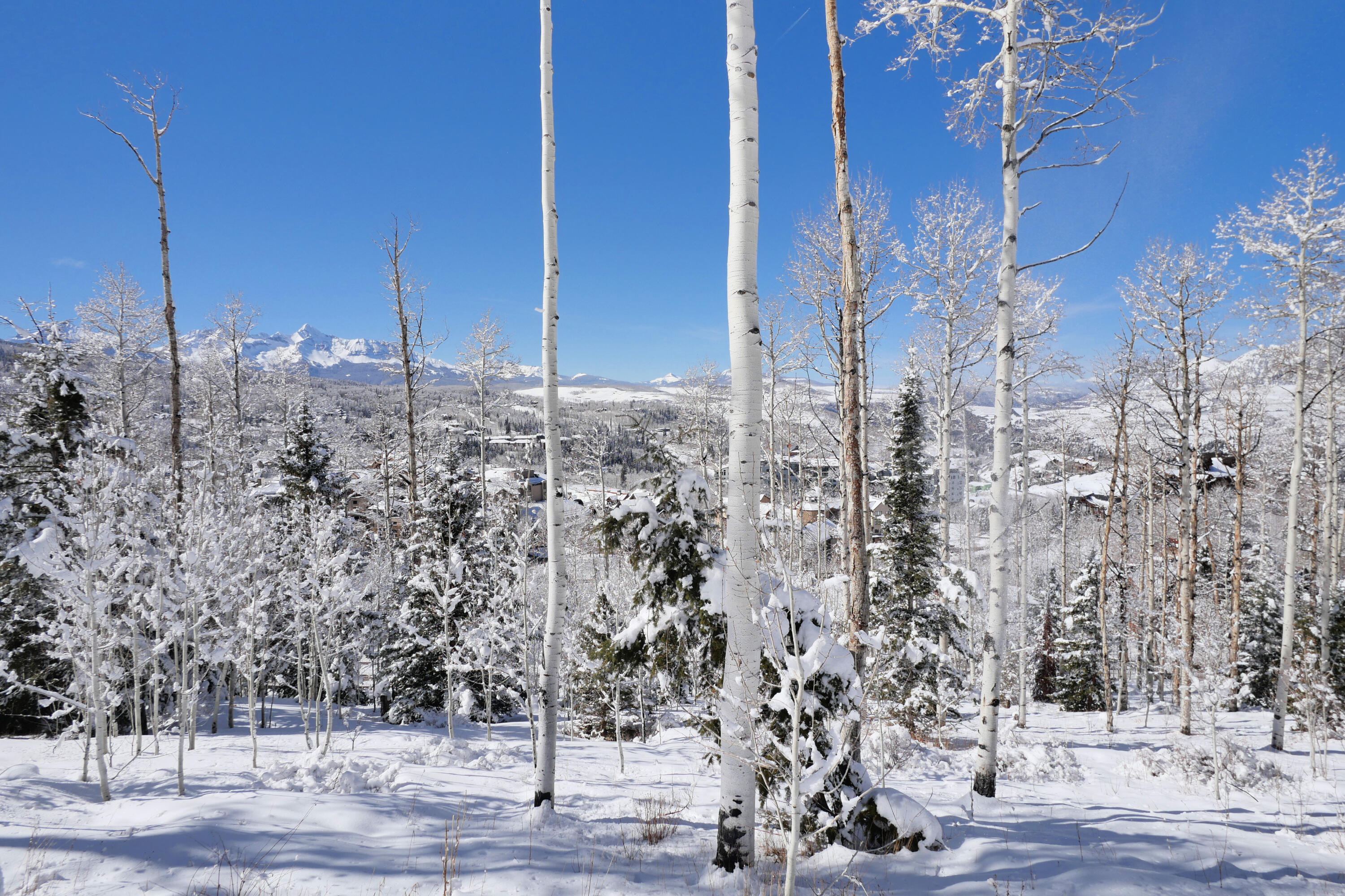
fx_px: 672
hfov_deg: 90.0
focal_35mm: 18
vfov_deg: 67.4
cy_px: 448
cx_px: 672
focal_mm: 9
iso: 800
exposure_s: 1/1600
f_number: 6.3
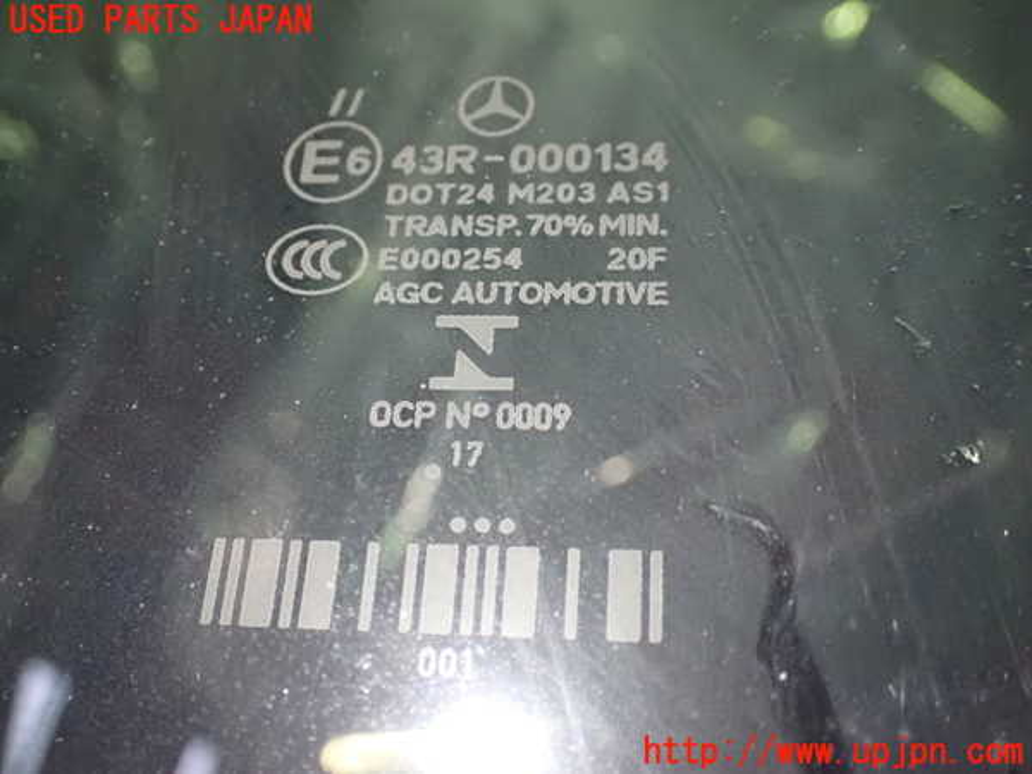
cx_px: 516
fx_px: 1133
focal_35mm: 38
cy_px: 387
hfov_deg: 49.0
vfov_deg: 37.7
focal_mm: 6.83
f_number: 2.7
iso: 1600
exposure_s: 1/30
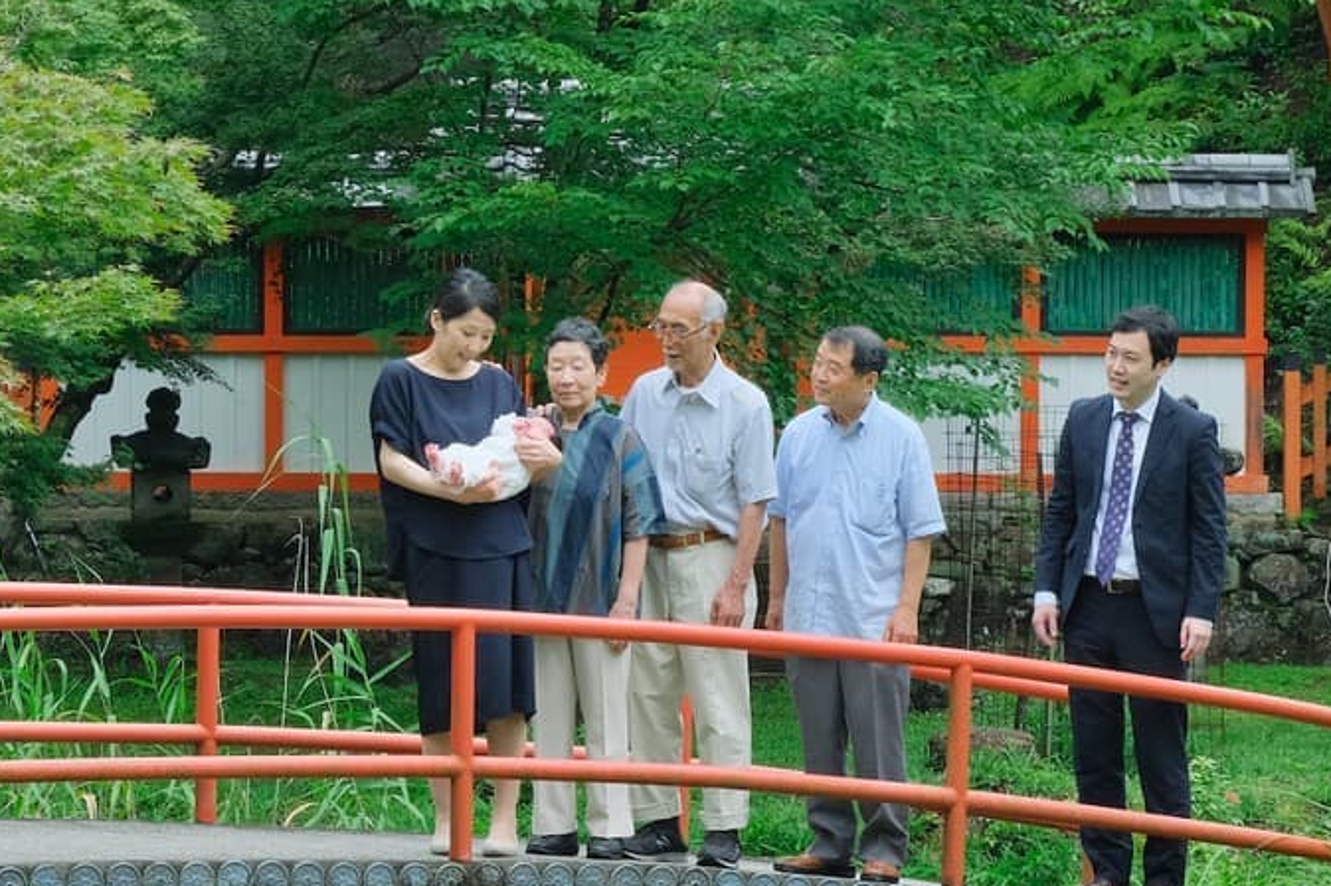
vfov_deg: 7.5
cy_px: 471
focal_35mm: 182
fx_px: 6725
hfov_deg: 11.3
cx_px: 451
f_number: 10
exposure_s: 1/250
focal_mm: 56.5
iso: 800
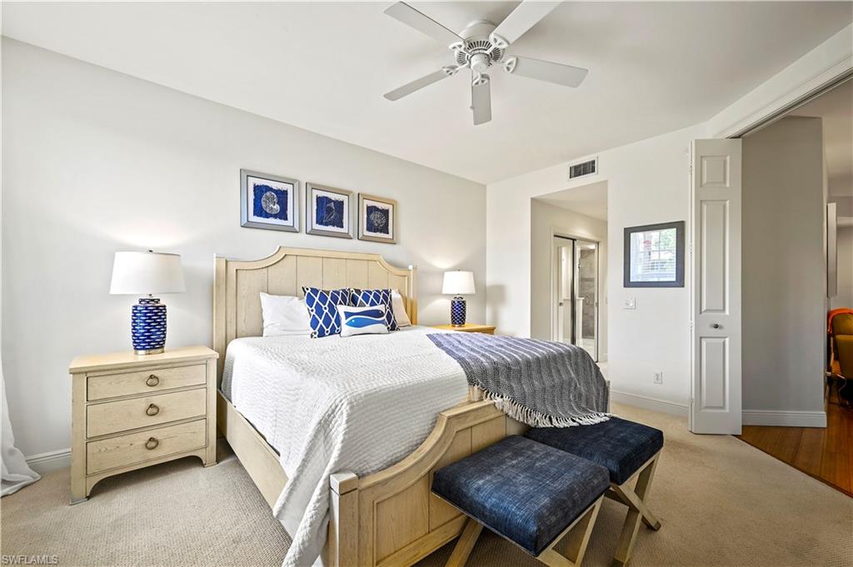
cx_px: 426
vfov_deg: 77.2
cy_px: 284
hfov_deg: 100.4
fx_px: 355
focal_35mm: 15
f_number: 8
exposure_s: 1/2
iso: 100
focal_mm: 15
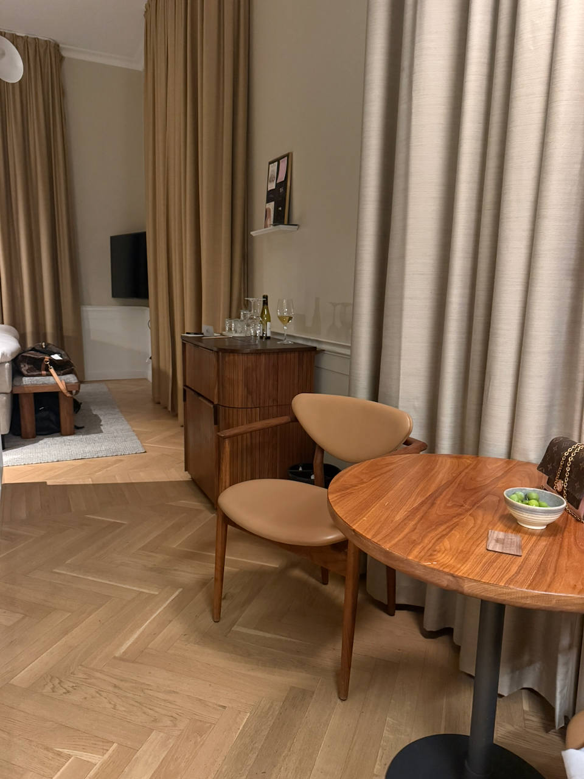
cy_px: 390
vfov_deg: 71.6
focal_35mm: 24
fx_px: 540
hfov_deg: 56.8
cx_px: 292
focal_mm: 6.76
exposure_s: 1/30
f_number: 1.78
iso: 1000
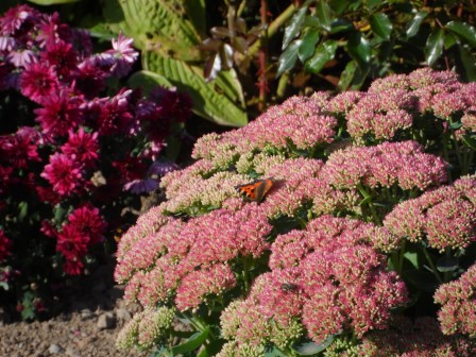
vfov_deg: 4.1
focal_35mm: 361
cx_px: 238
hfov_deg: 5.5
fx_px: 4964
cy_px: 178
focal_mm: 58.7
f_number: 5.1
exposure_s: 1/500
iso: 80
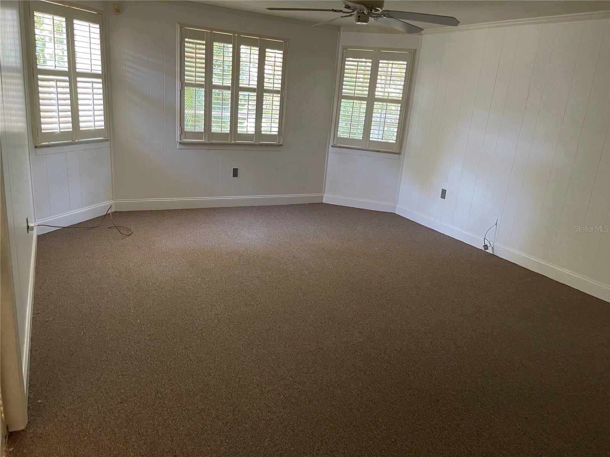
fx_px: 458
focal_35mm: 26
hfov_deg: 67.3
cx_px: 305
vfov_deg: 53.1
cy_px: 228
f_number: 1.6
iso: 400
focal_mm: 5.1
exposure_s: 1/40
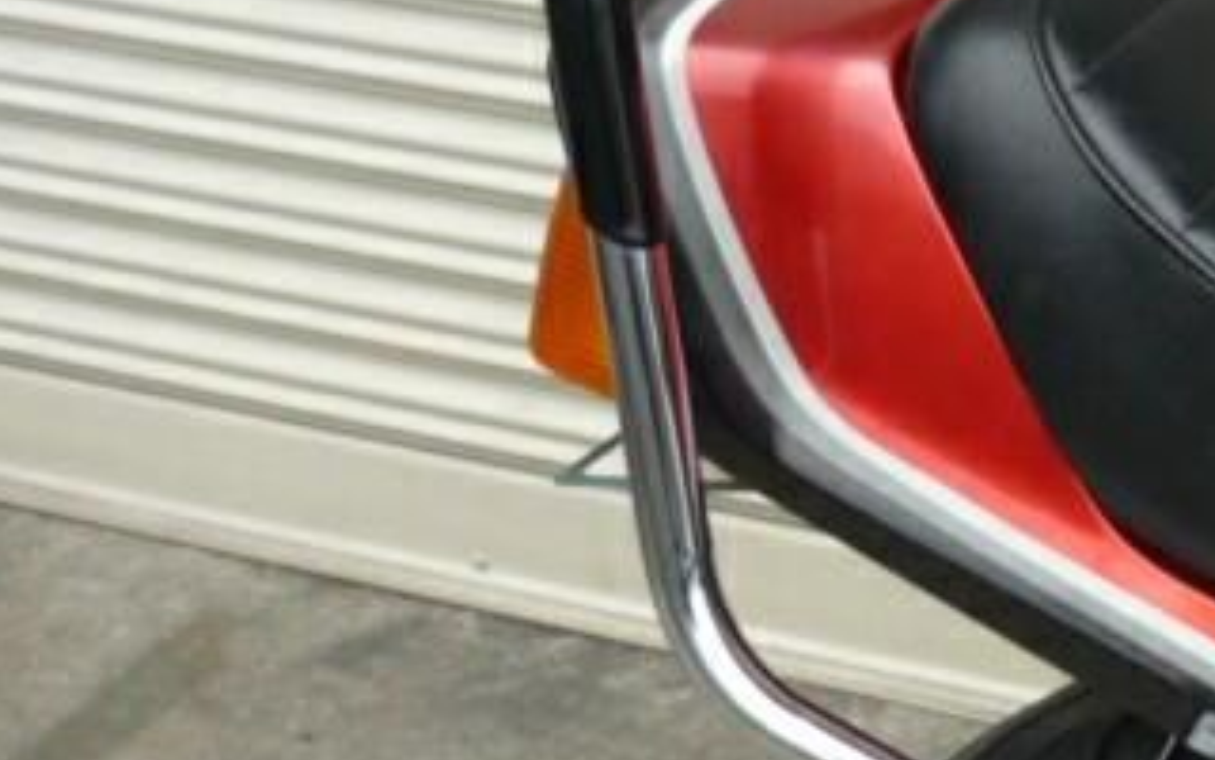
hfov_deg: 18.9
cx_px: 1131
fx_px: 3576
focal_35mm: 108
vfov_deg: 12.1
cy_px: 426
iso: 100
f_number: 2.8
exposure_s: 1/200
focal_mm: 5.5
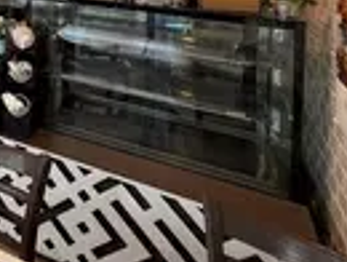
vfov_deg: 28.2
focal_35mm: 43
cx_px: -128
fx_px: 432
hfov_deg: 31.2
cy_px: -72
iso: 100
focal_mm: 2.22
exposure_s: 1/120
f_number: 2.2
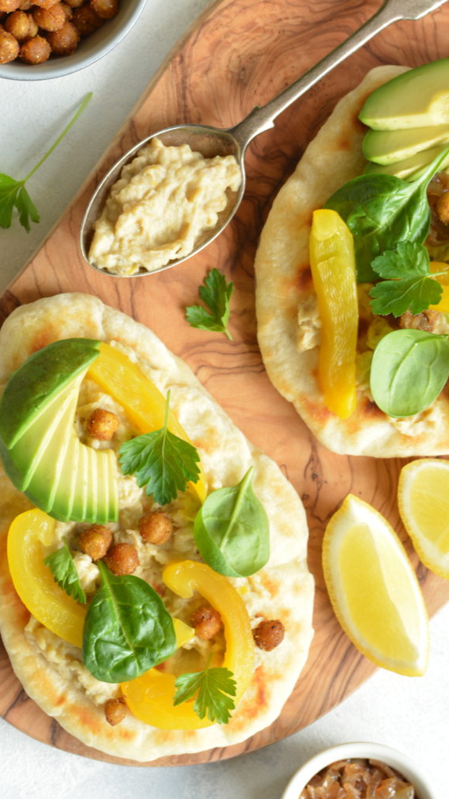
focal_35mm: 166
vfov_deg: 13.0
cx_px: 226
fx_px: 3505
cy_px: 399
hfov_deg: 7.3
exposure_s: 1/6
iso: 200
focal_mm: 105
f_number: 8
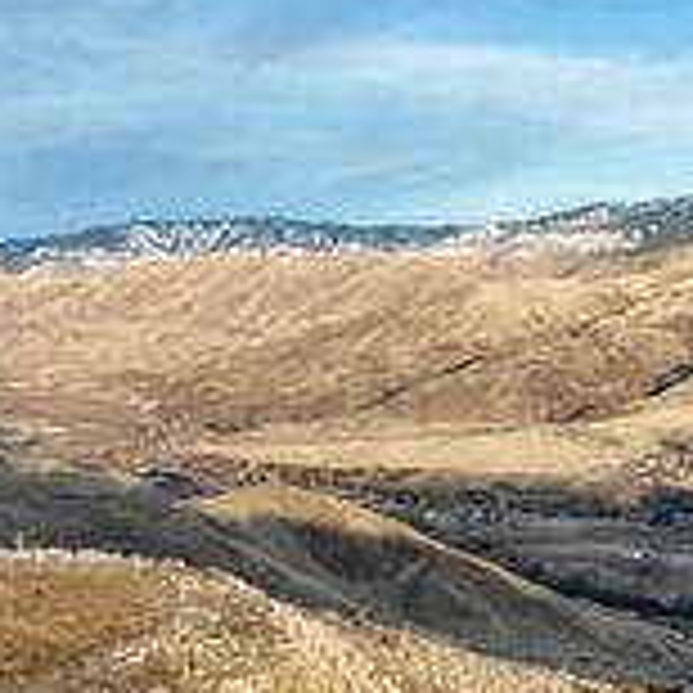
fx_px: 1563
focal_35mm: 69
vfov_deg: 24.9
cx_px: -45
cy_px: 464
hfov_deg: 23.6
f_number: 2.8
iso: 110
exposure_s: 1/500
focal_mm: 12.29
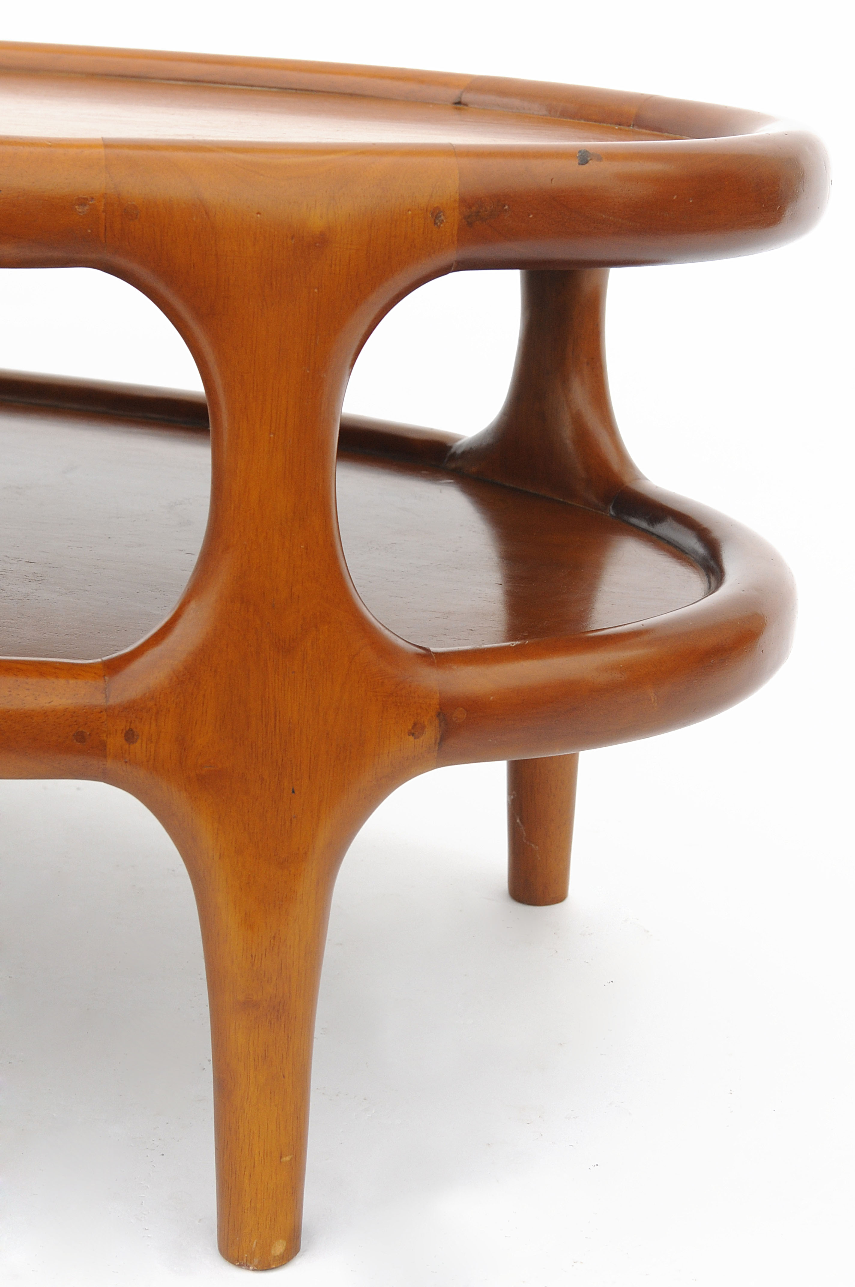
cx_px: 428
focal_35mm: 52
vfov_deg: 37.9
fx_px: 1875
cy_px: 644
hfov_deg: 25.7
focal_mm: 35
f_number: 5.6
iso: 320
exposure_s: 1/250
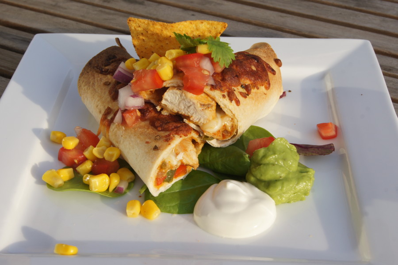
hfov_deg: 33.4
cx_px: 199
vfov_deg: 22.6
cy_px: 132
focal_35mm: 60
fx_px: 663
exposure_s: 1/100
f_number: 13
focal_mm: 40
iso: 200
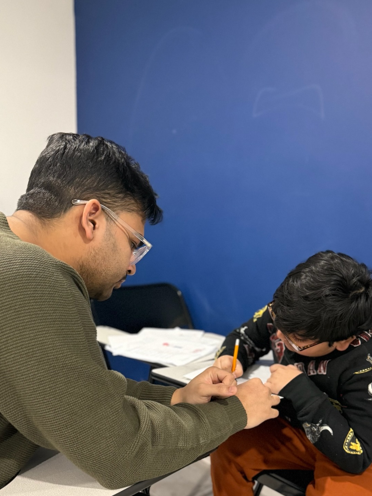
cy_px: 331
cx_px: 216
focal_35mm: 34
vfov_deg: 52.9
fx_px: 487
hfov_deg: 41.7
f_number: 1.78
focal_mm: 6.76
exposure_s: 1/60
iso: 800
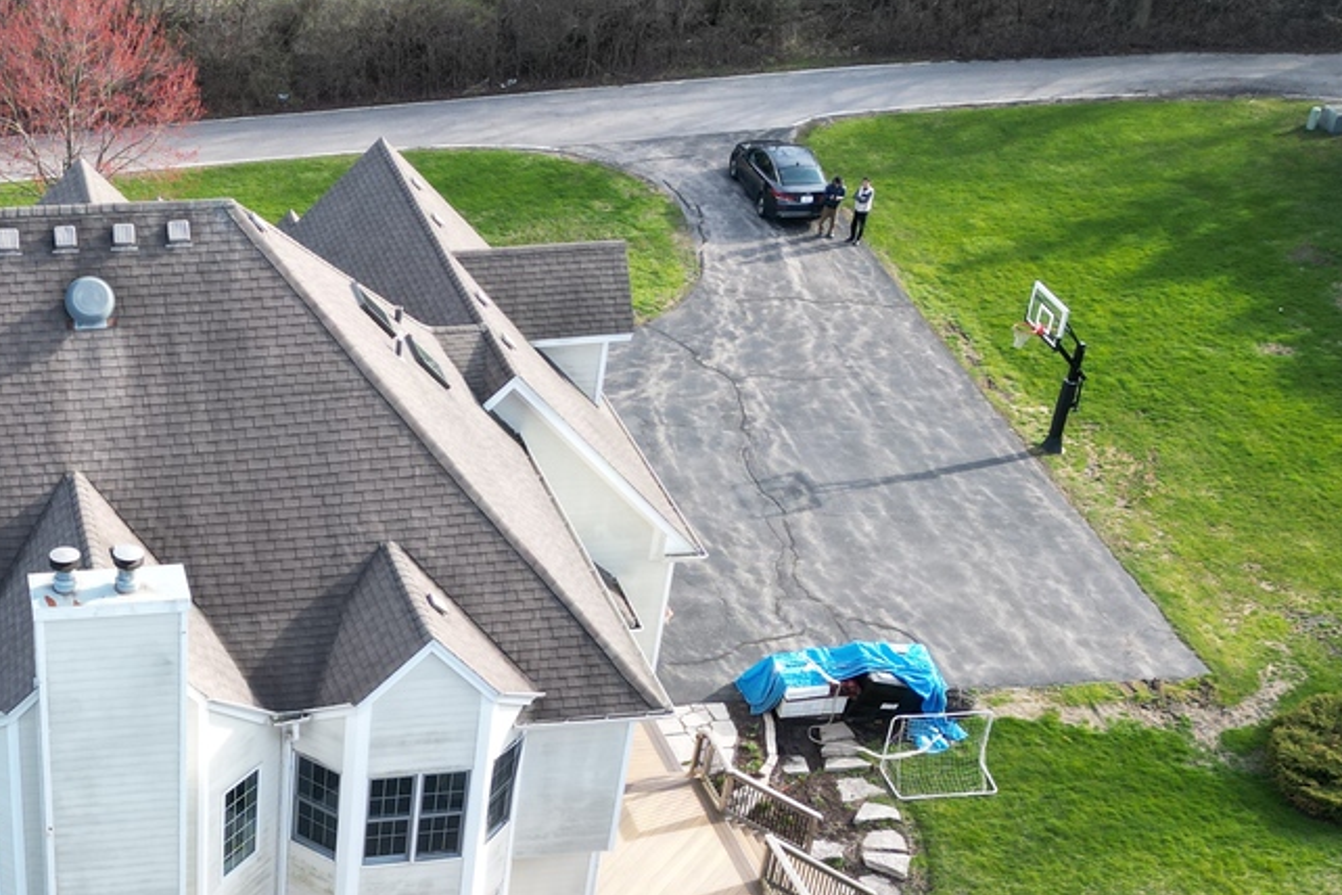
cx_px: 173
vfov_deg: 23.7
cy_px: 770
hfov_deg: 34.0
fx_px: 2087
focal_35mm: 56
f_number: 1.7
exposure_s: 1/640
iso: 140
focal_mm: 6.72
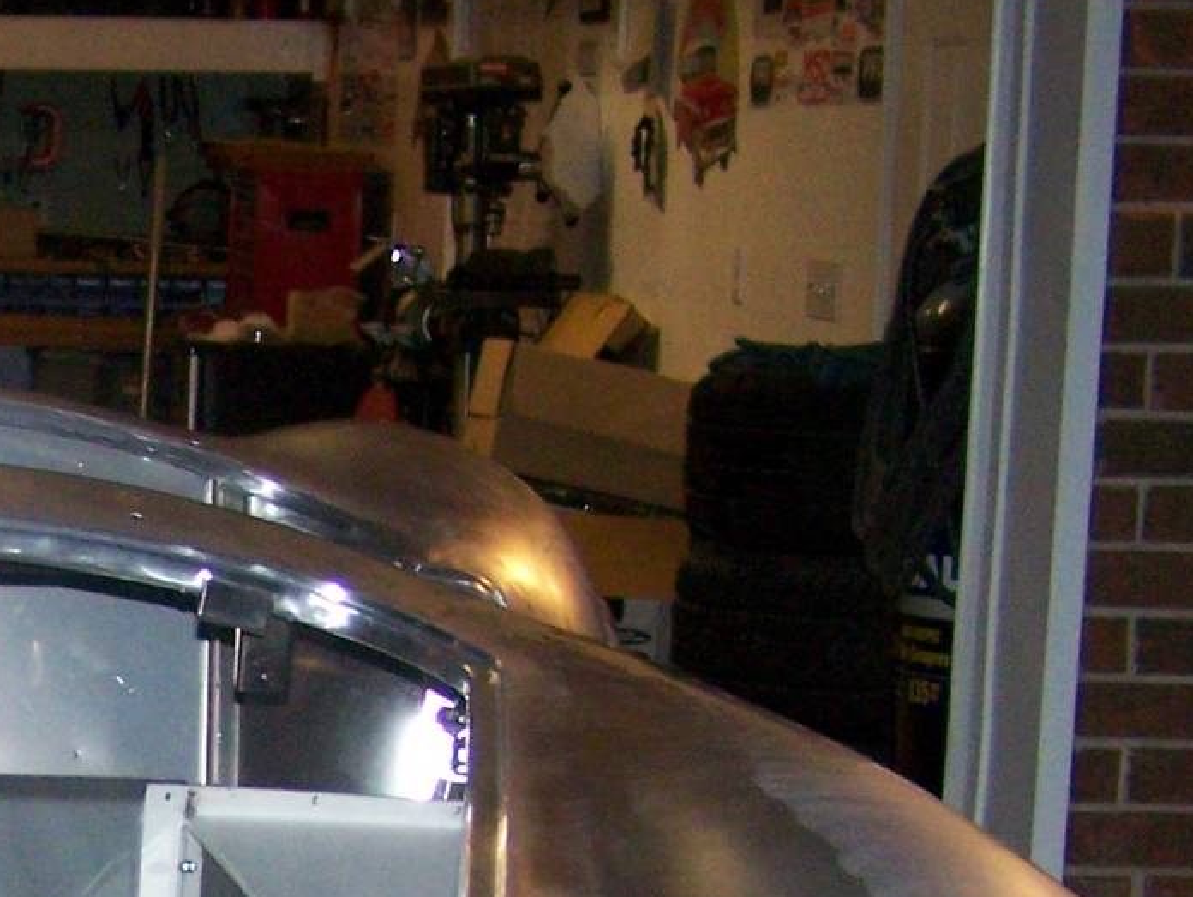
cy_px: 1253
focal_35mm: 131
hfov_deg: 14.5
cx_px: -296
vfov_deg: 11.0
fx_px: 4518
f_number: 2.8
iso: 200
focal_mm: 6.3
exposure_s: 1/60
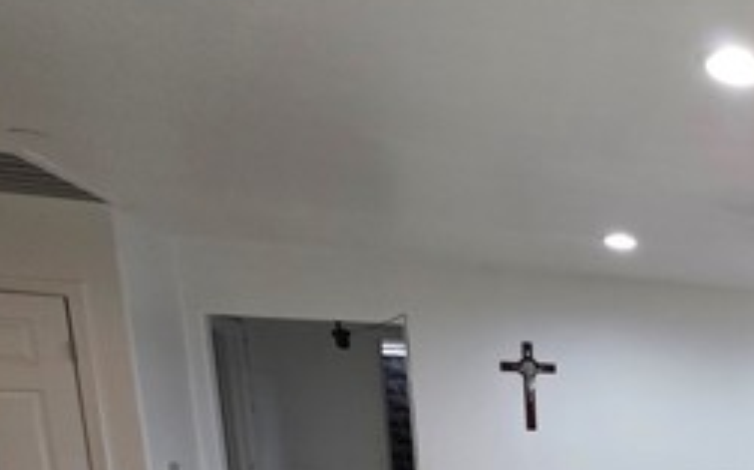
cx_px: 925
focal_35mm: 35
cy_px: 533
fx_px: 719
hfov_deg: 38.8
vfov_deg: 31.5
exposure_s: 1/60
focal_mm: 2.2
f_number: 1.9
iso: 320
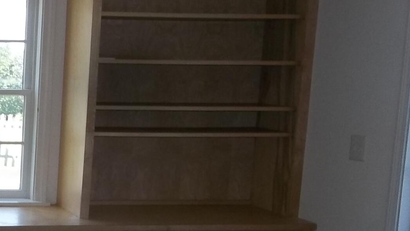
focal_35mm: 84
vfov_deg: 14.2
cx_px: -138
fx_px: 913
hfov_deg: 22.4
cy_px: 220
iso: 80
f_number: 3.5
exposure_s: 1/40
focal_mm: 4.9
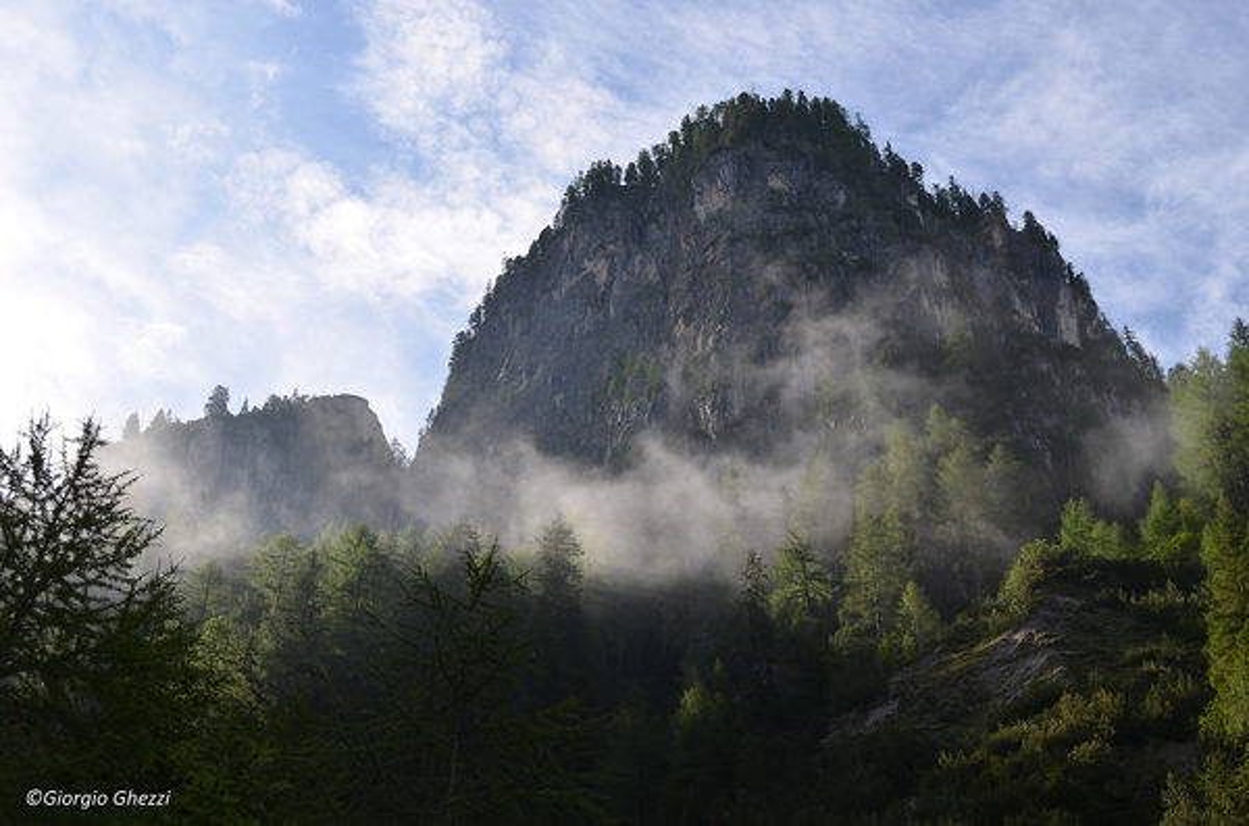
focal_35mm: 48
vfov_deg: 27.9
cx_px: 624
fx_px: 1661
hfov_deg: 41.2
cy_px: 413
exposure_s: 1/200
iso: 100
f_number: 7.1
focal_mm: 32
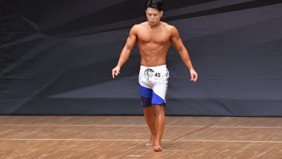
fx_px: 2244
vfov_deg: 4.1
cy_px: 75
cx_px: 141
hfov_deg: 7.2
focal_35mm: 300
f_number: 5.6
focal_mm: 190
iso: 6400
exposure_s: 1/400
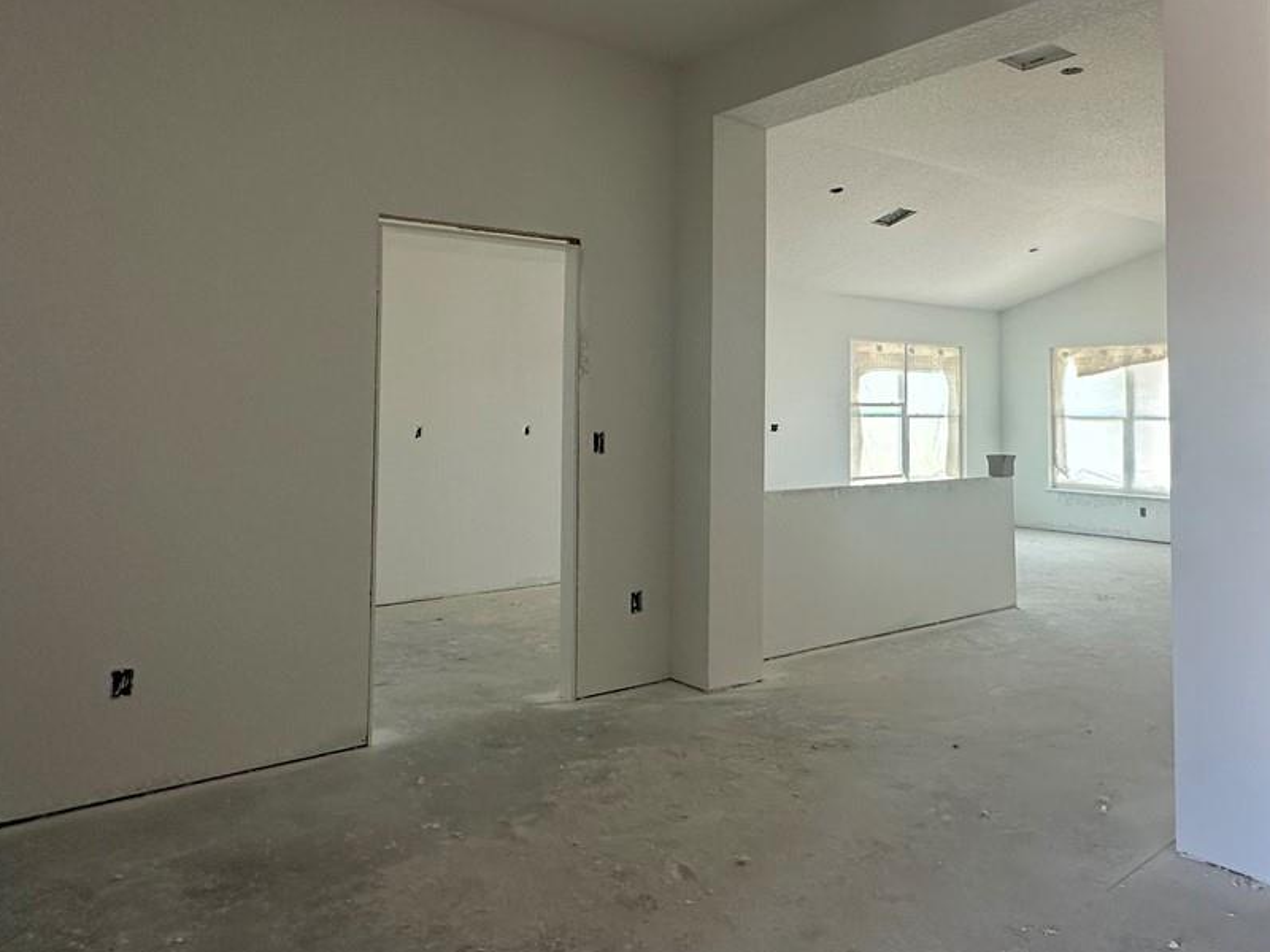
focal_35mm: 28
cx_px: 802
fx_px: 1027
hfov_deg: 62.5
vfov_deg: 49.3
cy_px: 367
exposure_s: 1/99
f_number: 2.2
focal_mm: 2.22
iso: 125
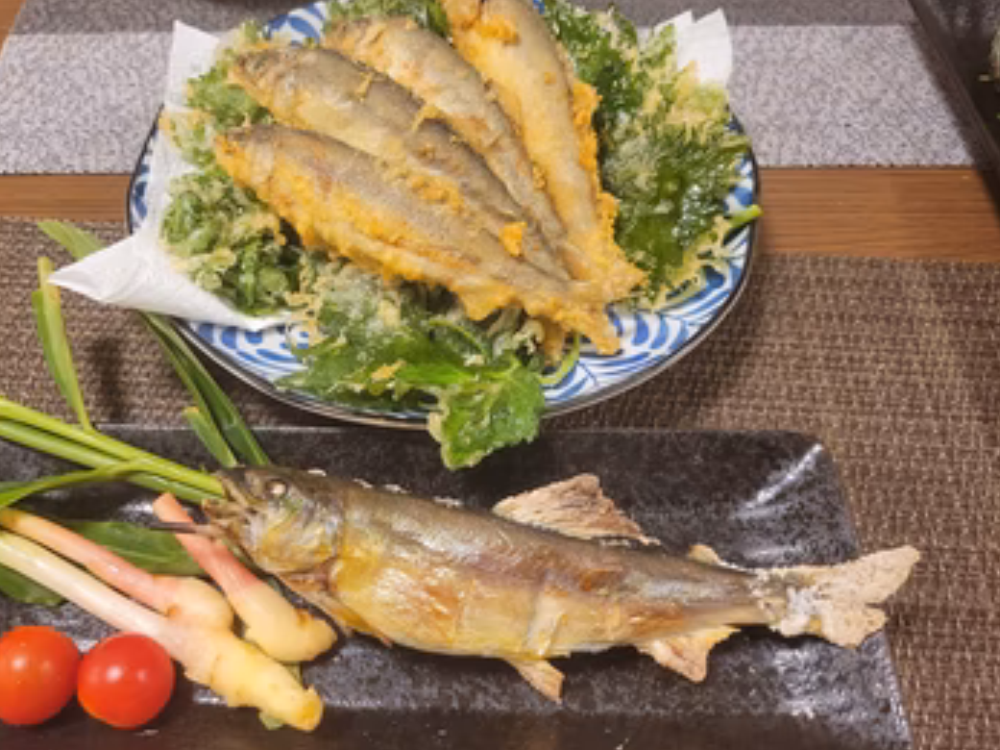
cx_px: 429
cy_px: 355
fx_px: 866
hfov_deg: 59.7
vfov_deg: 46.8
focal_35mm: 30
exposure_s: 1/50
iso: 400
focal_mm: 5.4
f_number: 1.8
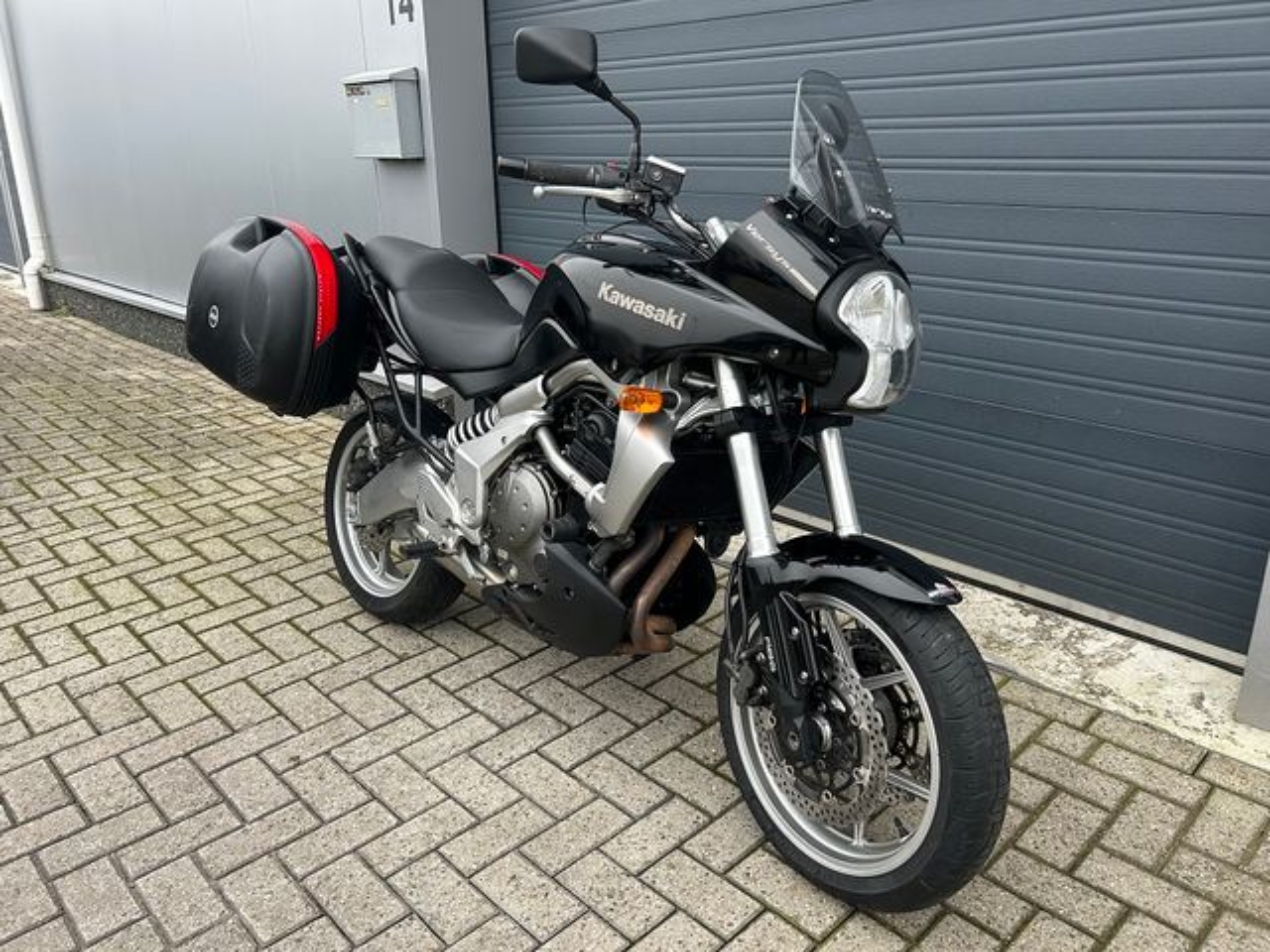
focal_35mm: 26
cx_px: 635
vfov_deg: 53.1
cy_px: 476
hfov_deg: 67.3
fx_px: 954
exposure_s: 1/121
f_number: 1.5
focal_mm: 5.7
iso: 40
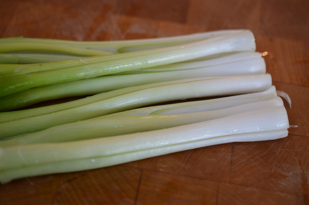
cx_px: 154
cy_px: 102
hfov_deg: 33.4
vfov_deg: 22.6
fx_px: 514
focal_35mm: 60
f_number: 3.2
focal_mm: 40
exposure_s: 1/60
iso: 400
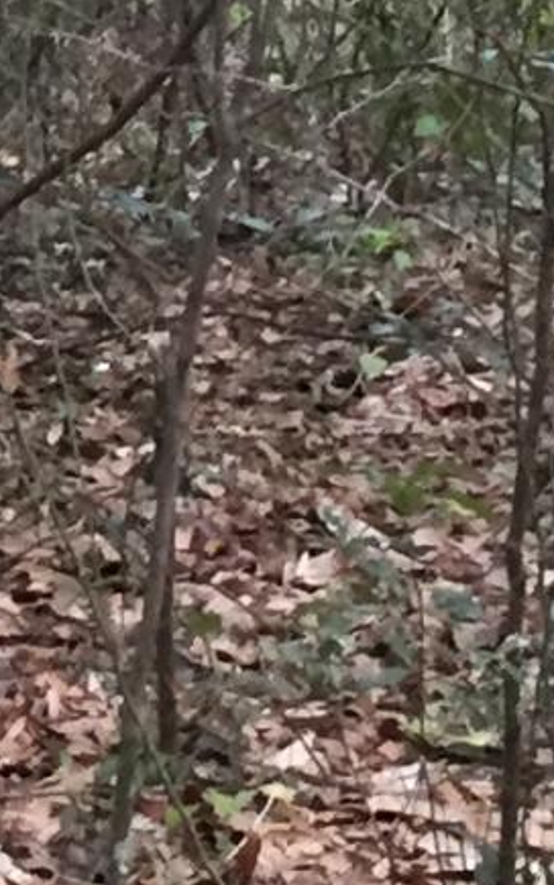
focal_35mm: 212
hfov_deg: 6.1
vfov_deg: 9.6
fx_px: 5120
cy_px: -448
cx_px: -340
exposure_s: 1/30
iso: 200
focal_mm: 4.15
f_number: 2.2
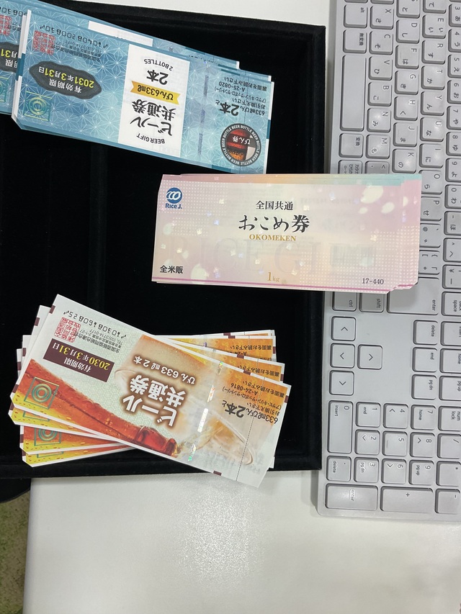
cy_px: 307
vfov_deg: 61.7
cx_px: 230
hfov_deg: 48.2
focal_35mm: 29
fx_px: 515
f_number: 1.8
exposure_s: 1/100
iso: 50
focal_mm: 3
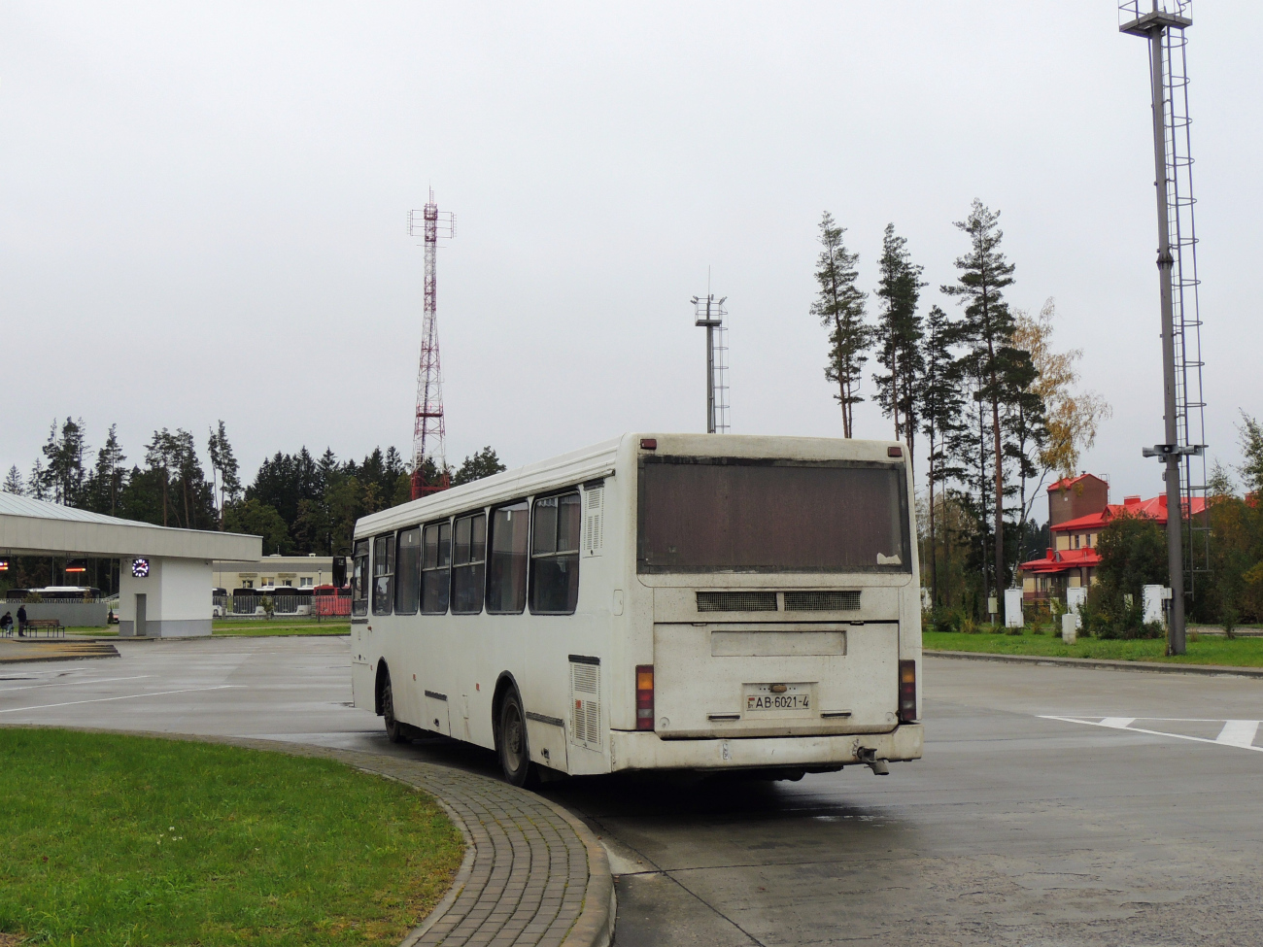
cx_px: 632
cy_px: 474
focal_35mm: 40
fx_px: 1459
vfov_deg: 36.0
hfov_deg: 46.8
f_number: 4.2
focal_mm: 7.1
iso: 100
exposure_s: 1/30
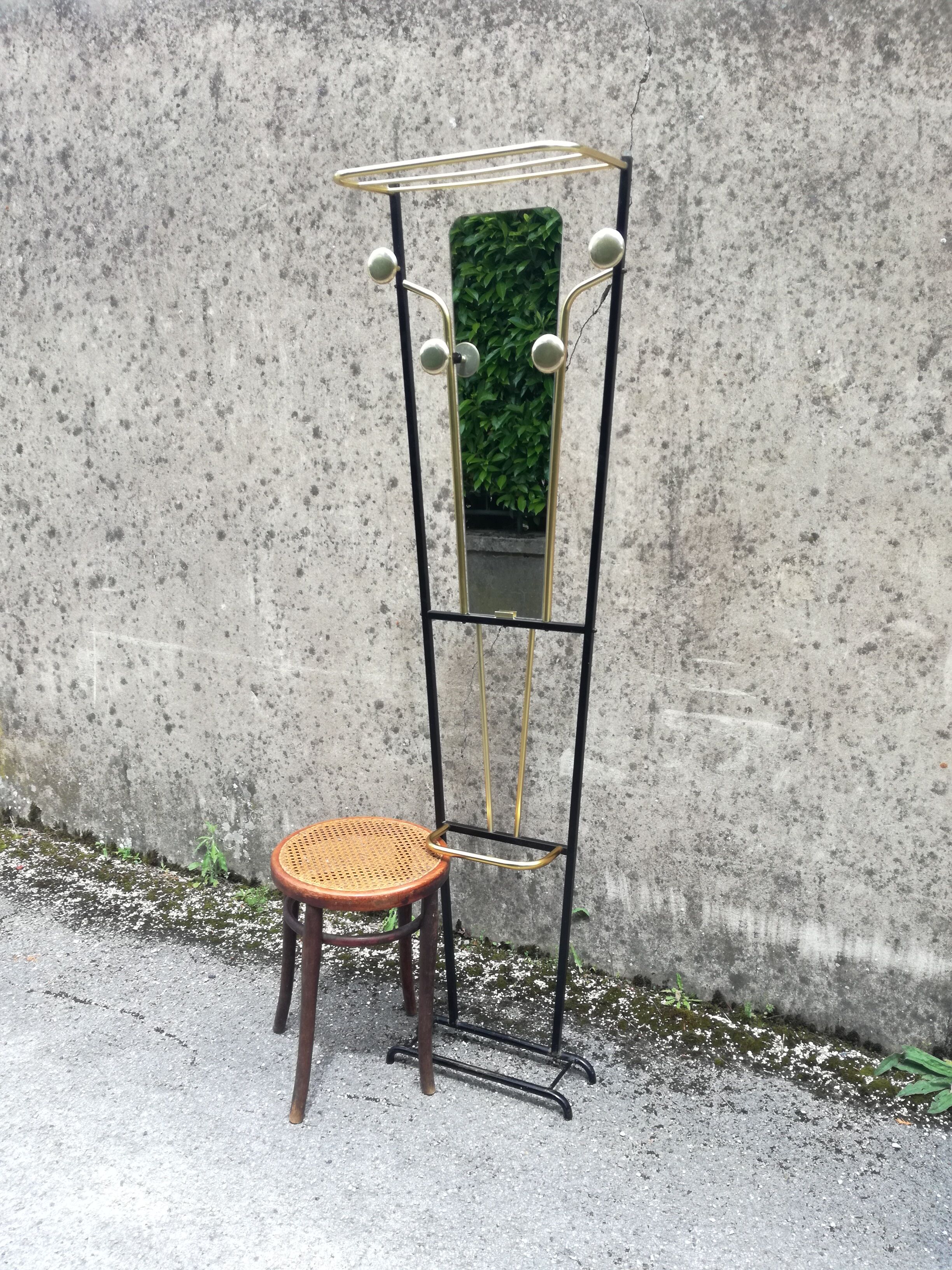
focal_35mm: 27
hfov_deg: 51.4
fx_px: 990
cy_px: 635
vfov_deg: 65.3
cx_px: 476
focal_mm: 3.79
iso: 50
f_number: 2
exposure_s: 1/202
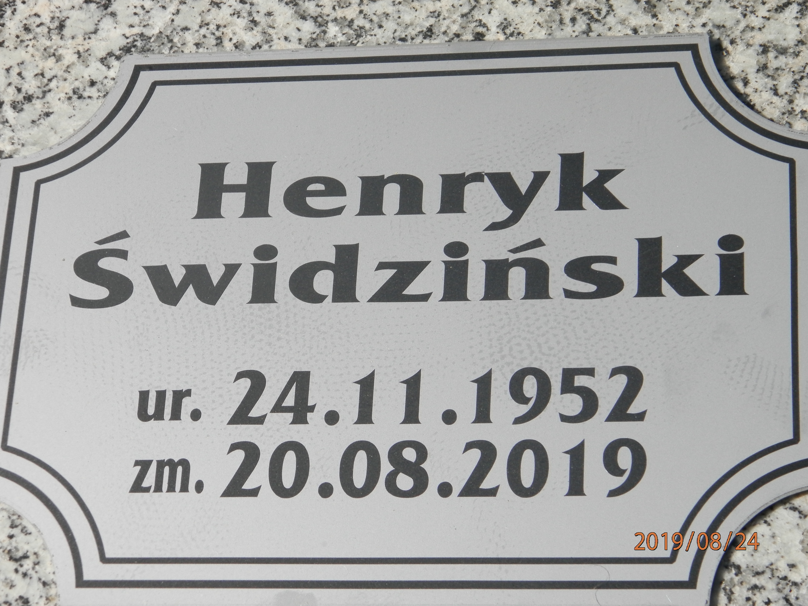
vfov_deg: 14.0
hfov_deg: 18.5
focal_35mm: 106
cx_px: 404
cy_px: 303
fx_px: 2474
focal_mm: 19
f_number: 12.6
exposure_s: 1/160
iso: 125
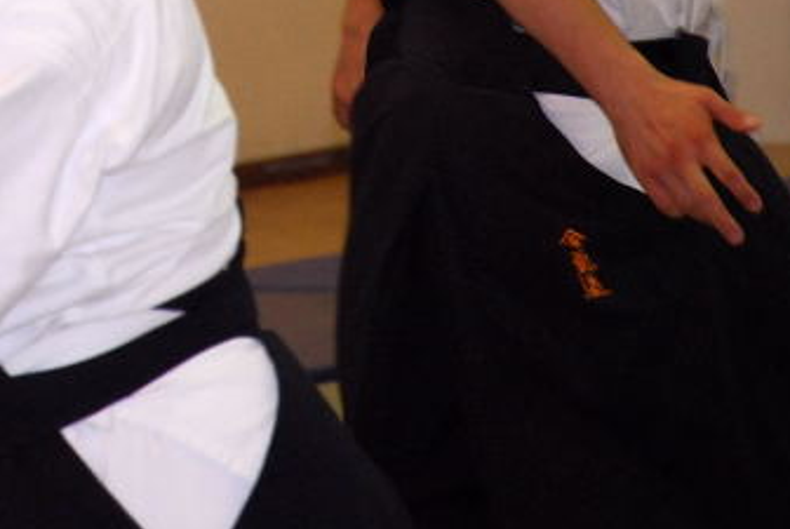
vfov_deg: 2.9
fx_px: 10537
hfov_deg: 4.3
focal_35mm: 480
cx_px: -266
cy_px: -260
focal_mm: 105
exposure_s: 1/60
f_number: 5.6
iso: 800
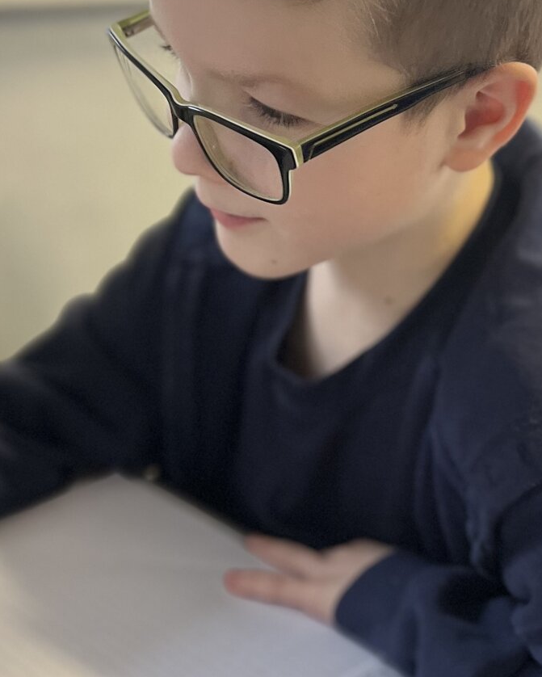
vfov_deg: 30.3
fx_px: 1243
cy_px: 445
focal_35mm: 62
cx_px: 296
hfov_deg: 24.6
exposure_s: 1/50
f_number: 1.6
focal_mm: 5.1
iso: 200
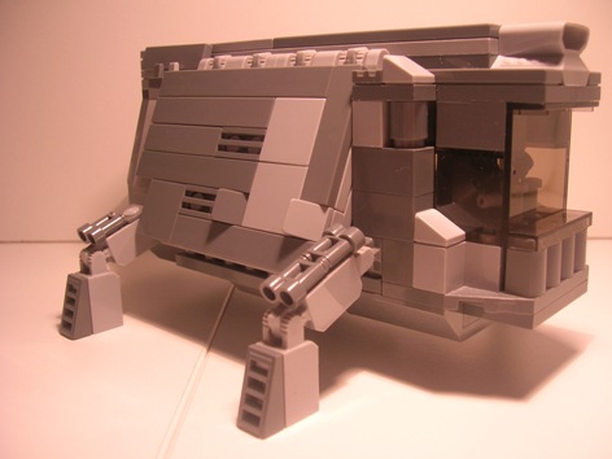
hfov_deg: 51.3
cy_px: 231
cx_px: 323
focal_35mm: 36
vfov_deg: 39.7
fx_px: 636
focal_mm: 5.7
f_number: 2.9
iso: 50
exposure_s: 1/29.3
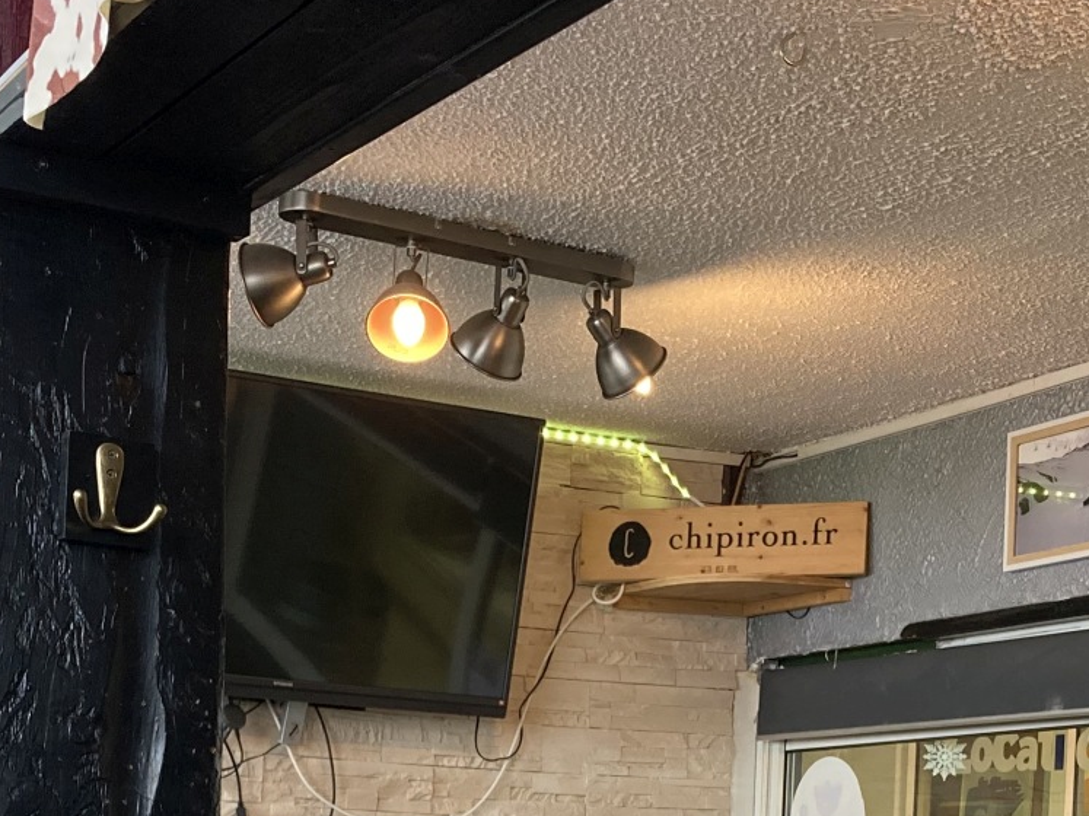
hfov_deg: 27.0
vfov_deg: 19.2
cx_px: 618
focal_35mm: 72
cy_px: 995
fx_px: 2265
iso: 100
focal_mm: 3.99
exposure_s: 1/50
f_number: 1.8
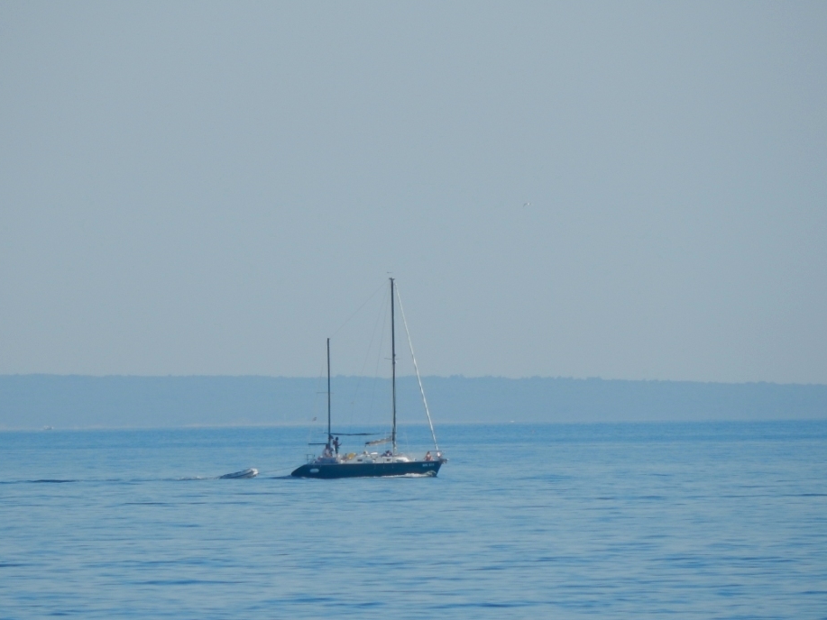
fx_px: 20405
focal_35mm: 854
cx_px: 378
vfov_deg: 1.7
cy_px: 338
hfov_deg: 2.3
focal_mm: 136
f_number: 5.9
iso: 125
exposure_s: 1/400
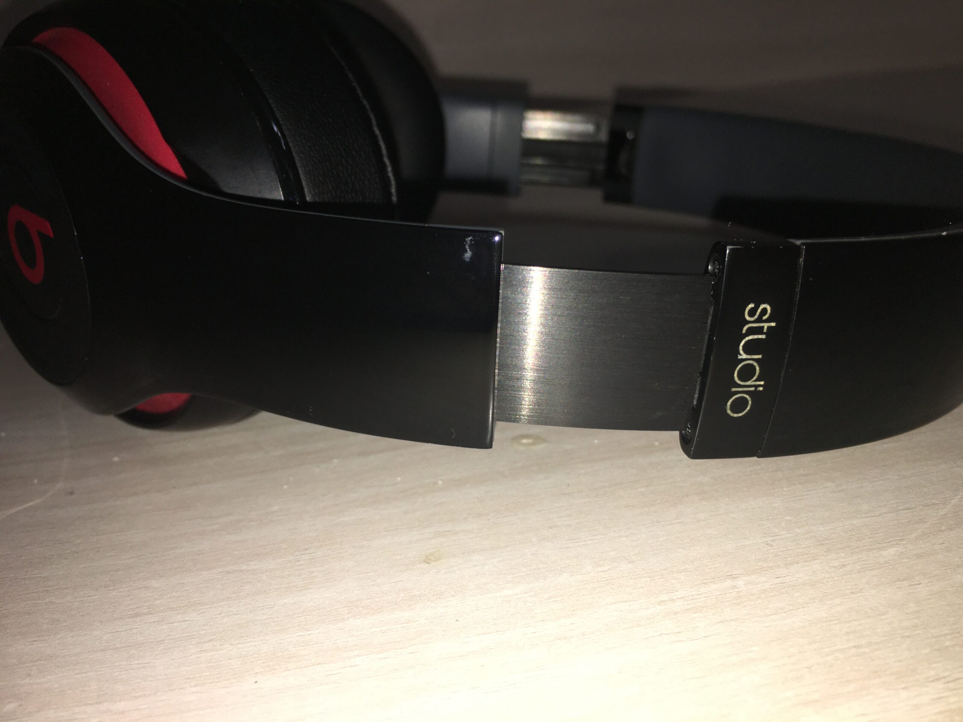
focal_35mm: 29
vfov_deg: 48.2
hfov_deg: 61.7
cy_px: 361
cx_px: 482
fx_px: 807
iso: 25
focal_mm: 4.15
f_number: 2.2
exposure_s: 1/150
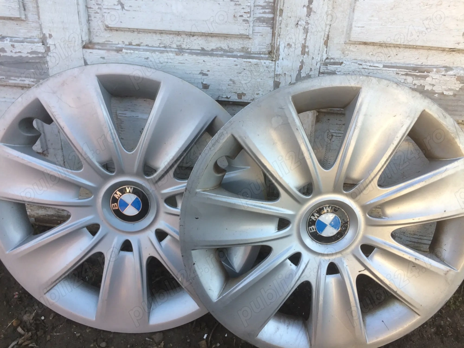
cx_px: 232
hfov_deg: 61.7
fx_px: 389
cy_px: 174
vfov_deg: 48.2
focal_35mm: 29
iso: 32
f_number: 2.2
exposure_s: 1/132
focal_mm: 4.15
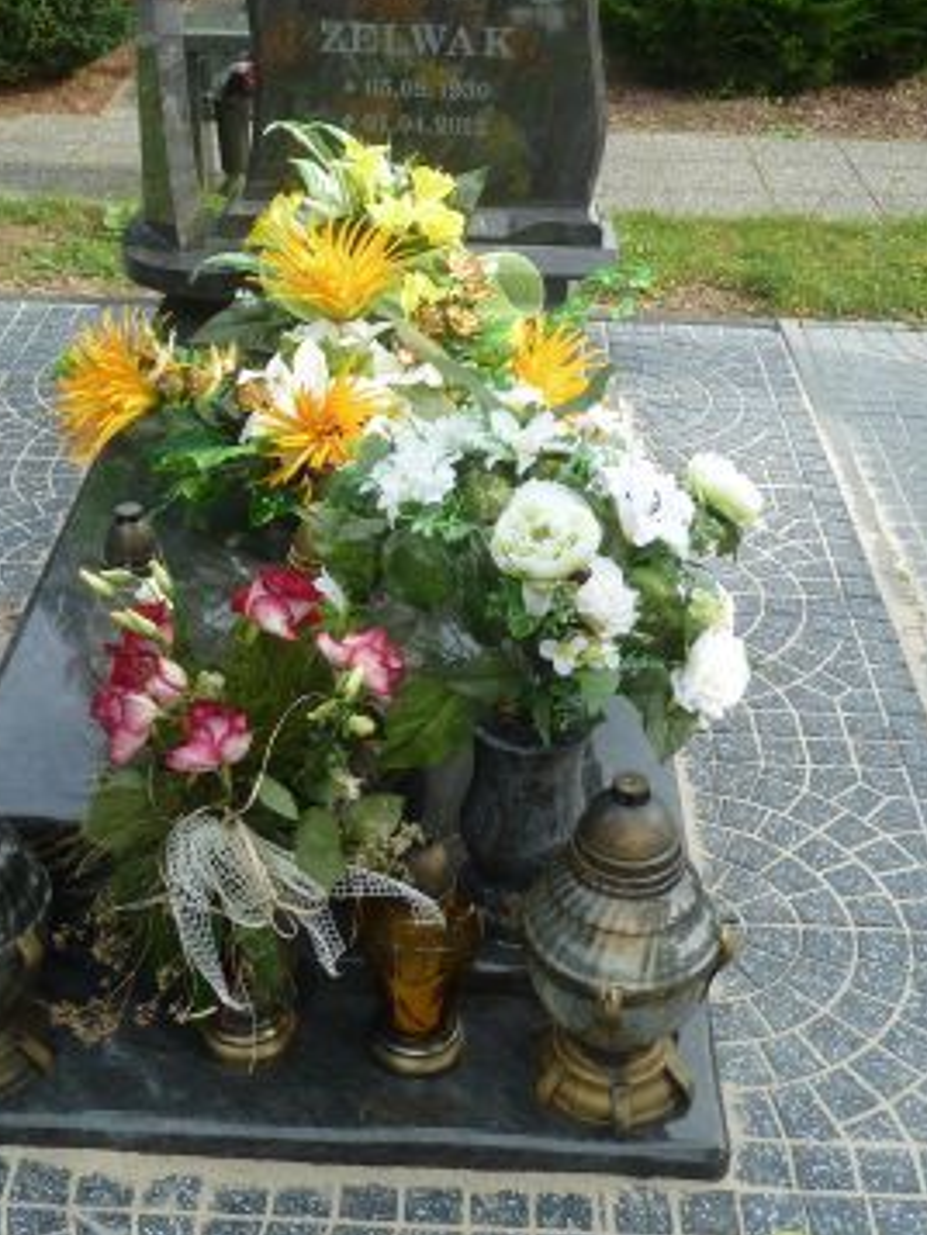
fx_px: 1677
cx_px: 401
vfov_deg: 40.0
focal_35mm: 47
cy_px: 419
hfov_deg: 30.9
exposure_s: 1/160
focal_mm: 5.7
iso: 80
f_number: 4
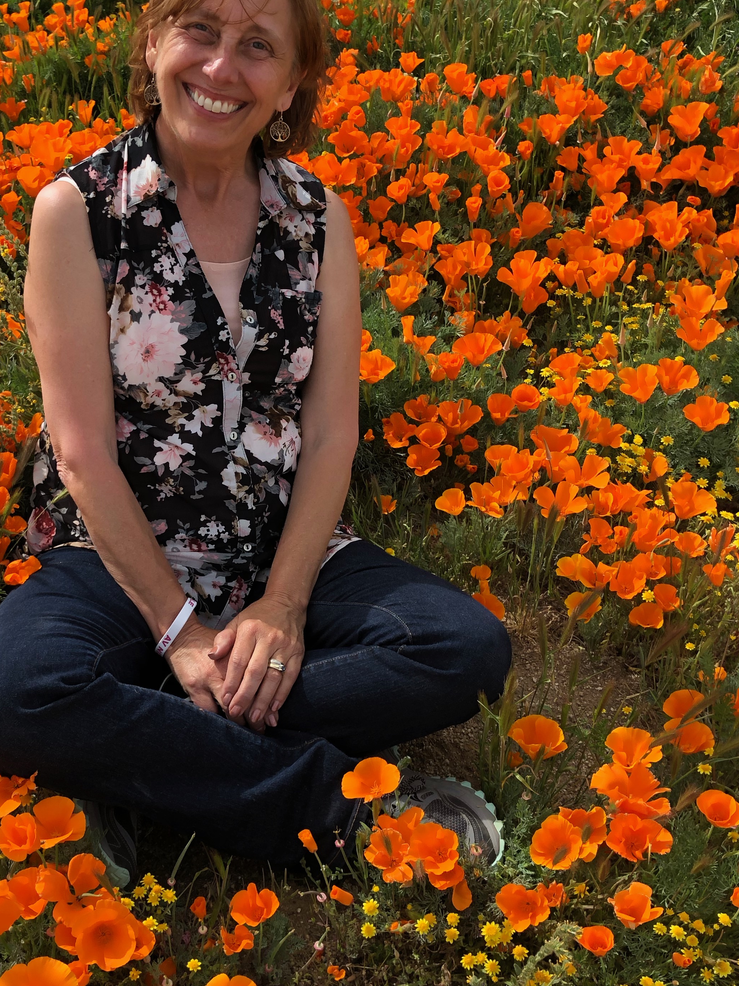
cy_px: 533
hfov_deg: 34.6
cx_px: 217
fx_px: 1167
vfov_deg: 45.7
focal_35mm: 41
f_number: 1.8
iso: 20
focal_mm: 3.99
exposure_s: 1/706
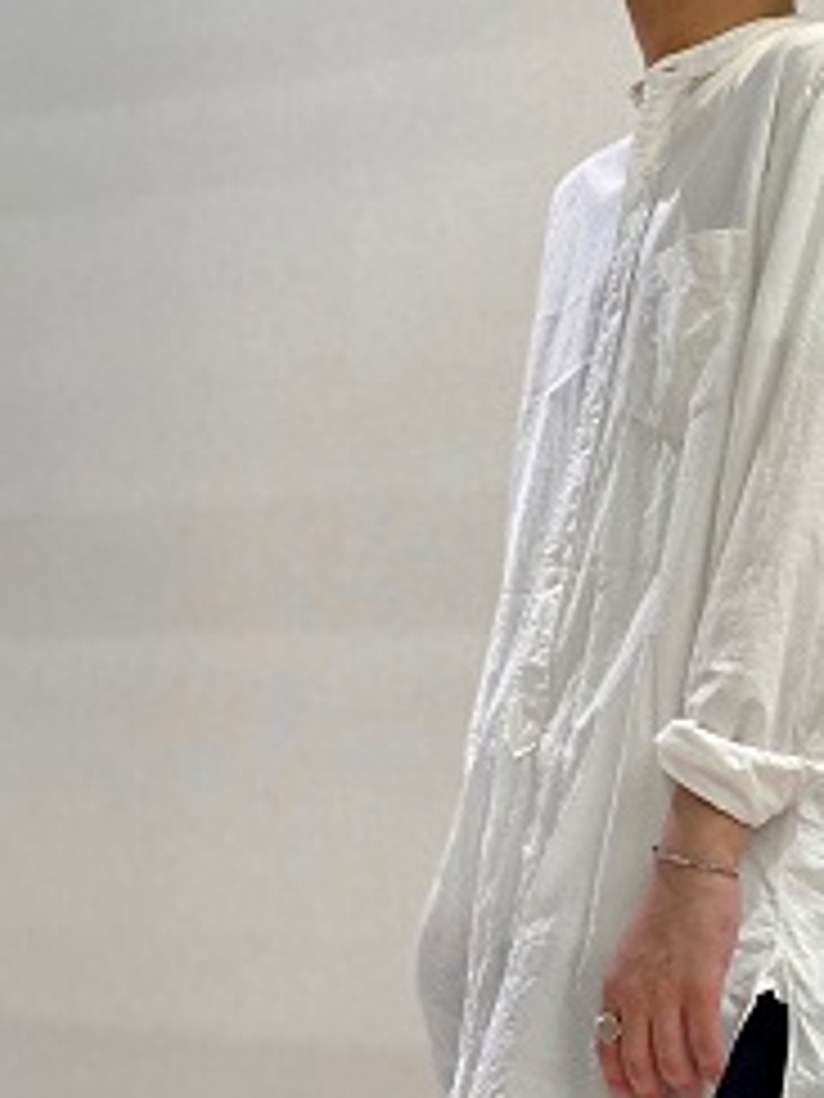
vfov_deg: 26.7
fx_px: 2253
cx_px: 1009
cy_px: 945
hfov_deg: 19.4
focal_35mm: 71
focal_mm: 4.25
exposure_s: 1/100
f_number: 1.8
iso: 100
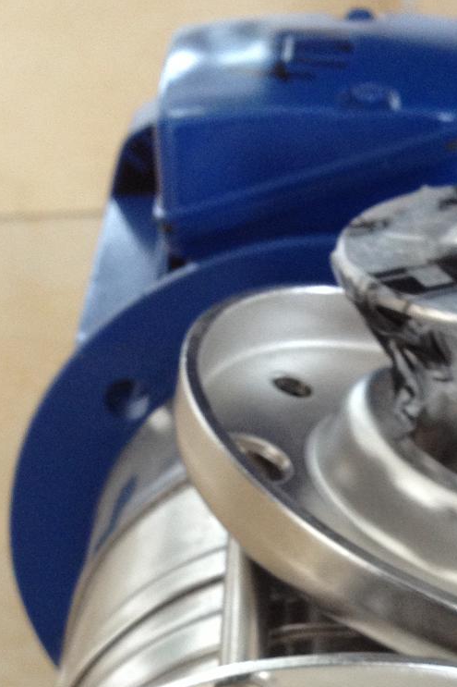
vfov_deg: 23.9
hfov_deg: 17.0
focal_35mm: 80
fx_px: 1524
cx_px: 323
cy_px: 739
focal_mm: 4.28
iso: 100
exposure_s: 1/20
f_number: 2.4
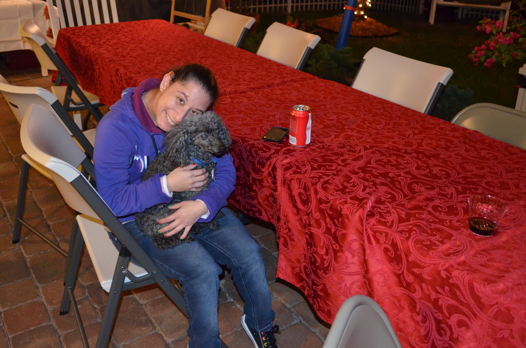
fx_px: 481
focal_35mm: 33
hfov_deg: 57.3
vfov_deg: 39.6
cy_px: 138
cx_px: 262
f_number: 3.5
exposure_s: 1/60
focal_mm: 18
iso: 3200
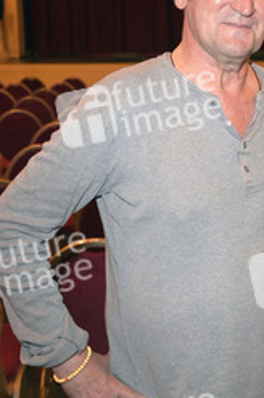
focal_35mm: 55
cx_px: 185
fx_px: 607
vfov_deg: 36.3
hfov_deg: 24.4
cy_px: 190
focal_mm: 34
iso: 2000
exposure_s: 1/60
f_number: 4.5
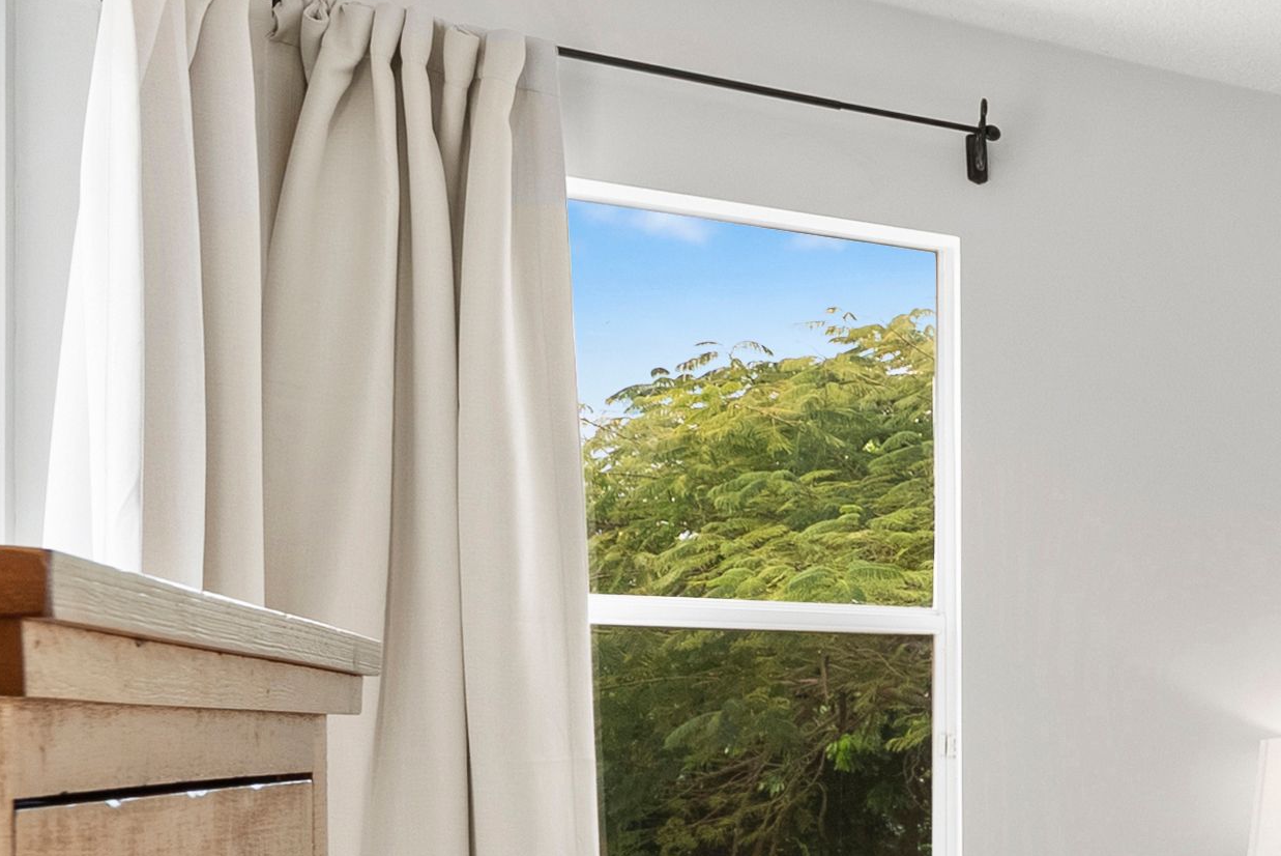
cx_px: 2184
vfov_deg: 26.9
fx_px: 1709
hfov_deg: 24.1
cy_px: 801
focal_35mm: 48
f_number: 8
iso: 400
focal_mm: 14
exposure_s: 1/4
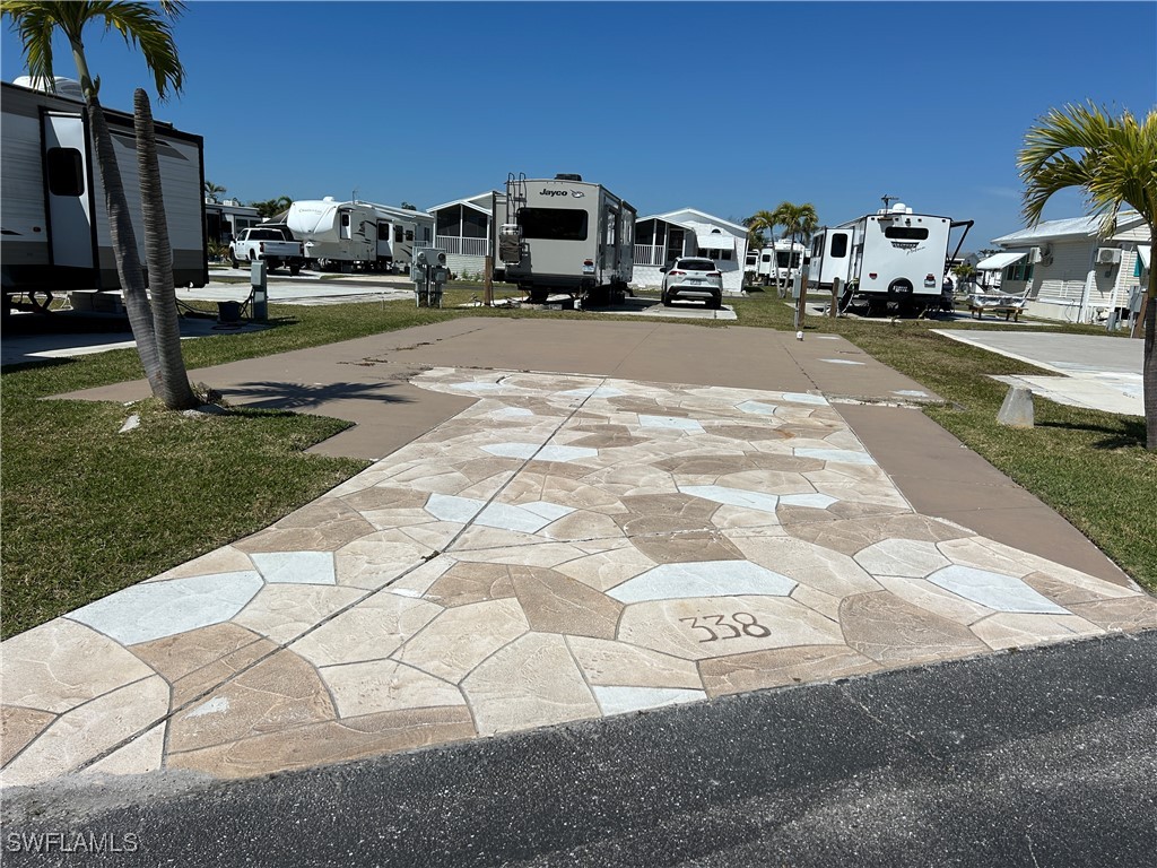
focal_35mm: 26
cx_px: 578
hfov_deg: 67.3
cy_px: 434
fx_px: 869
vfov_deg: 53.1
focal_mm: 5.7
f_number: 1.5
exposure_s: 1/12658
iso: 50
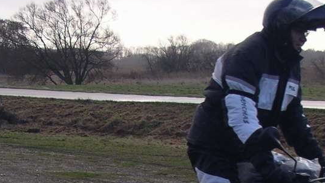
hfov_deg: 22.2
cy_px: 262
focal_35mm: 96
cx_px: 152
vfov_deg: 12.1
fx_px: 827
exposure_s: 1/250
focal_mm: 5.7
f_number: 2.8
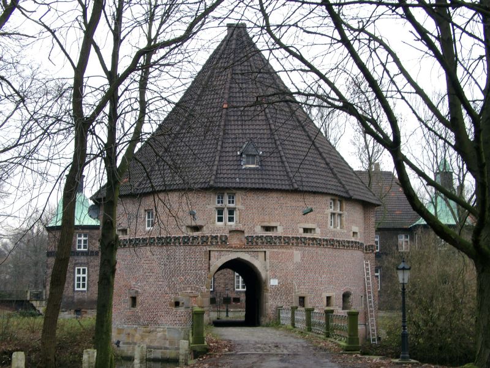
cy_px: 184
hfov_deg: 33.8
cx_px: 245
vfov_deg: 25.7
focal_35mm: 57
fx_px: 807
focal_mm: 11.76
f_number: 5.6
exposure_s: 1/18.8
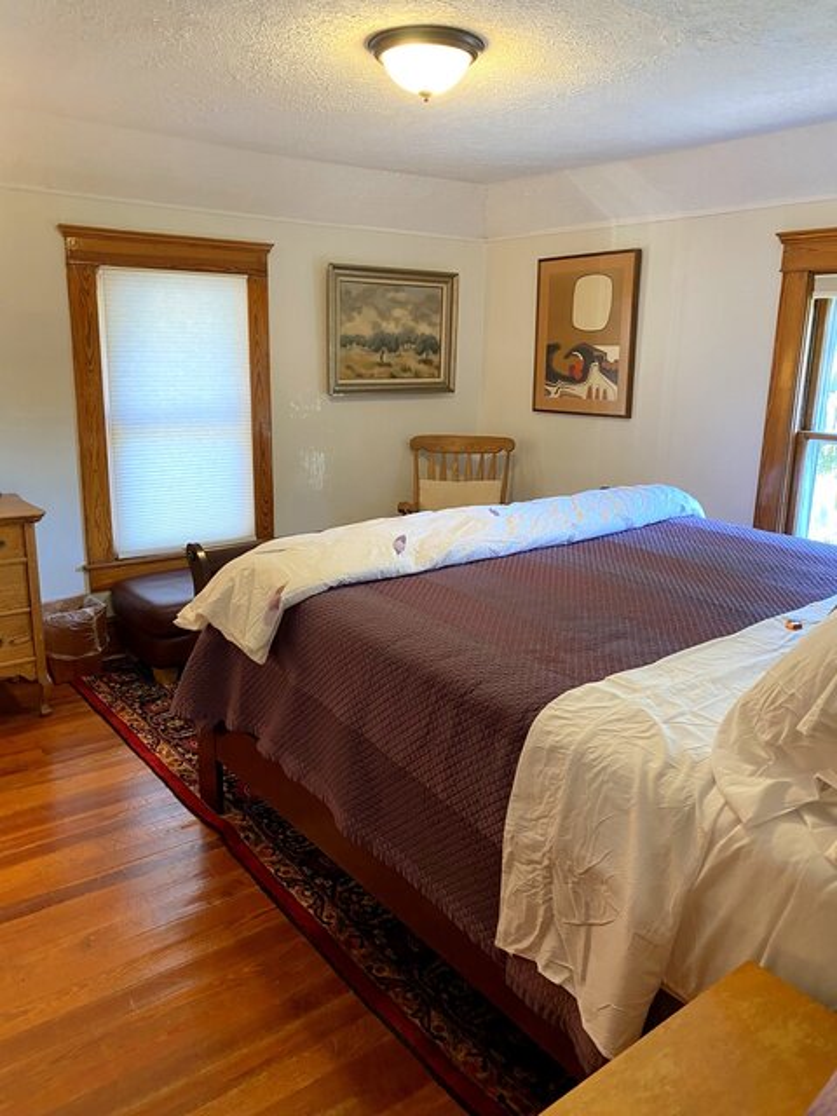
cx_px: 418
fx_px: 838
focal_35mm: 26
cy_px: 558
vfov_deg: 67.3
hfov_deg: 53.1
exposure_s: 1/60
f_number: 1.8
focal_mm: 4.25
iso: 250
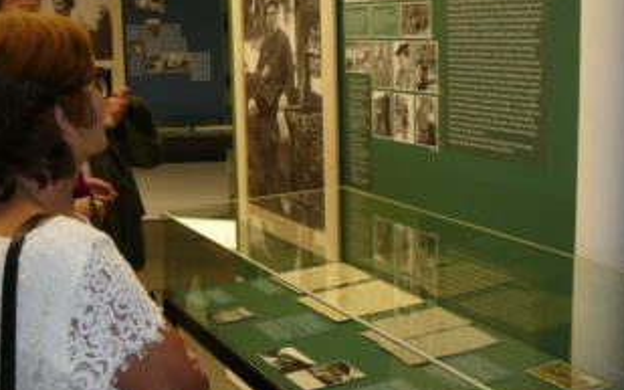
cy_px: 141
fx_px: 816
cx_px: 297
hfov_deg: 41.8
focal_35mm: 48
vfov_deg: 26.8
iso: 100
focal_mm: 5.2
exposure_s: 1/30
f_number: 2.8
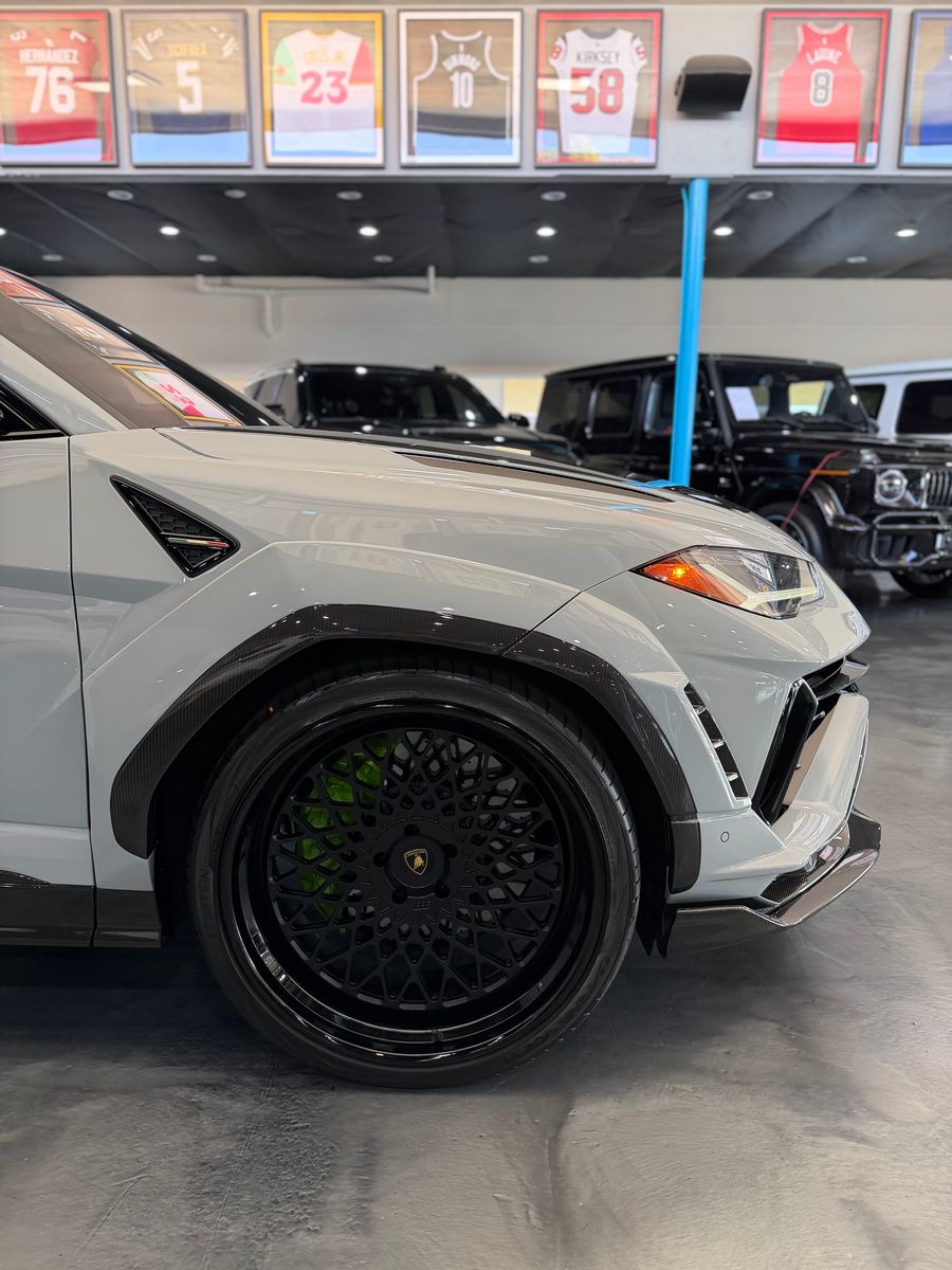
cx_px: 476
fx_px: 880
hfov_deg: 56.8
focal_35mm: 24
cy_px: 635
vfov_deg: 71.6
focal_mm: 6.76
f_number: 1.78
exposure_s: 1/63
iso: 200
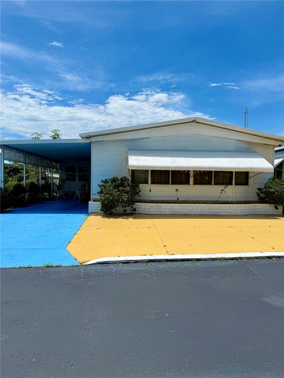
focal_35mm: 24
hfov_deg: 56.8
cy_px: 189
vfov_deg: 71.6
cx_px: 142
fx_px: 263
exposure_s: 1/10309
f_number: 1.78
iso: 80
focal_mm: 6.76
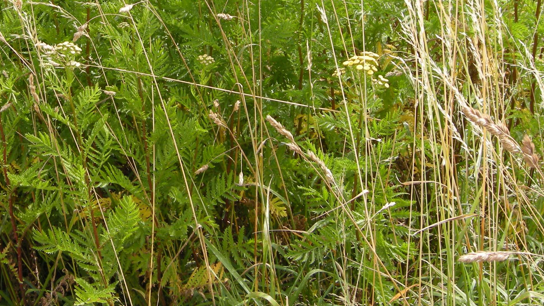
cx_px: 153
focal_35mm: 78
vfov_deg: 15.4
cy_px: 63
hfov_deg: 26.9
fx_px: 1125
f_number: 4.8
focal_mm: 7.5
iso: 64
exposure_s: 1/148
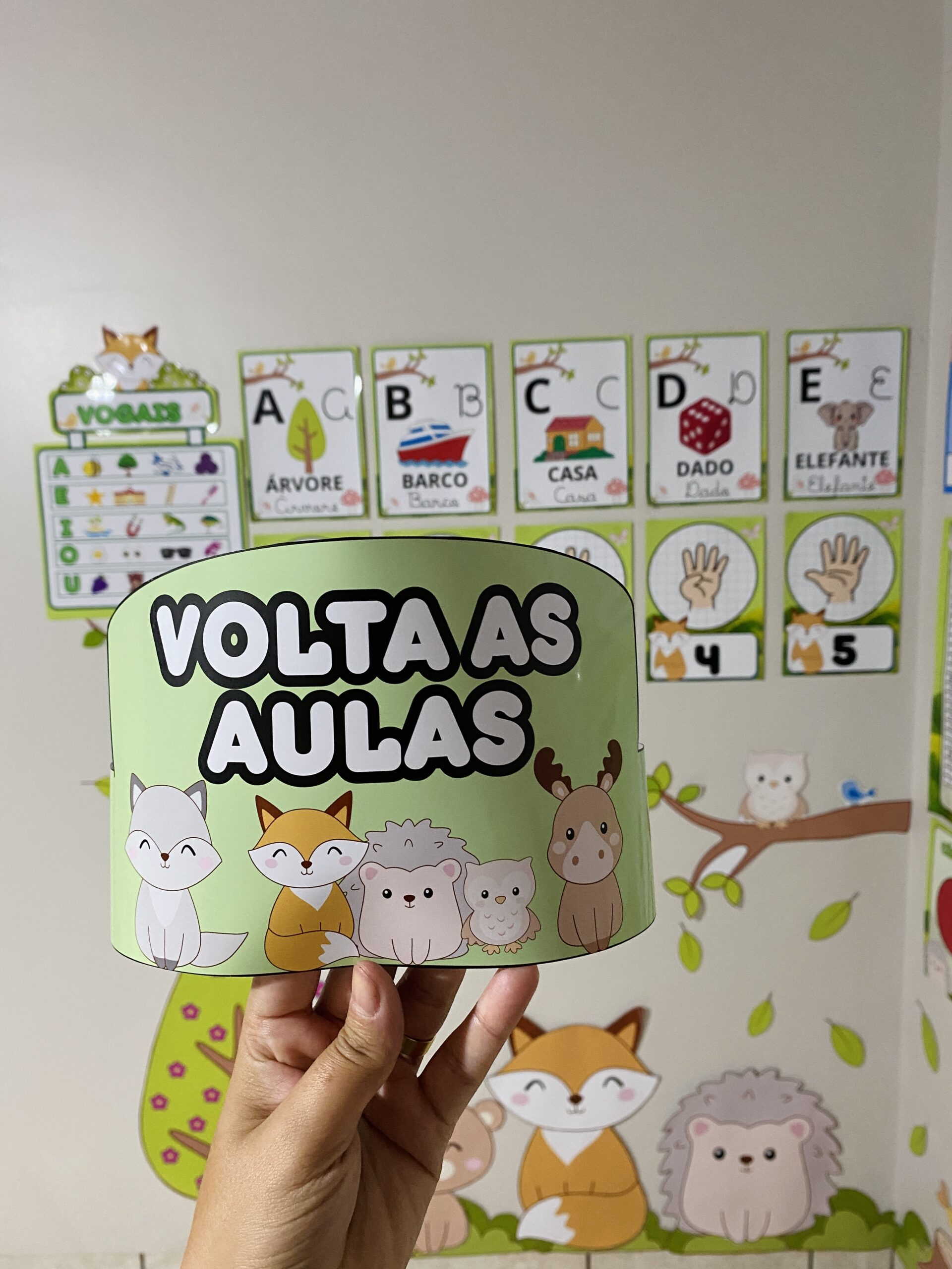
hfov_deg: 53.1
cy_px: 634
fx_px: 953
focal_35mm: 26
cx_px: 476
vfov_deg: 67.3
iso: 250
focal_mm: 4.25
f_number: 1.8
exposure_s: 1/60
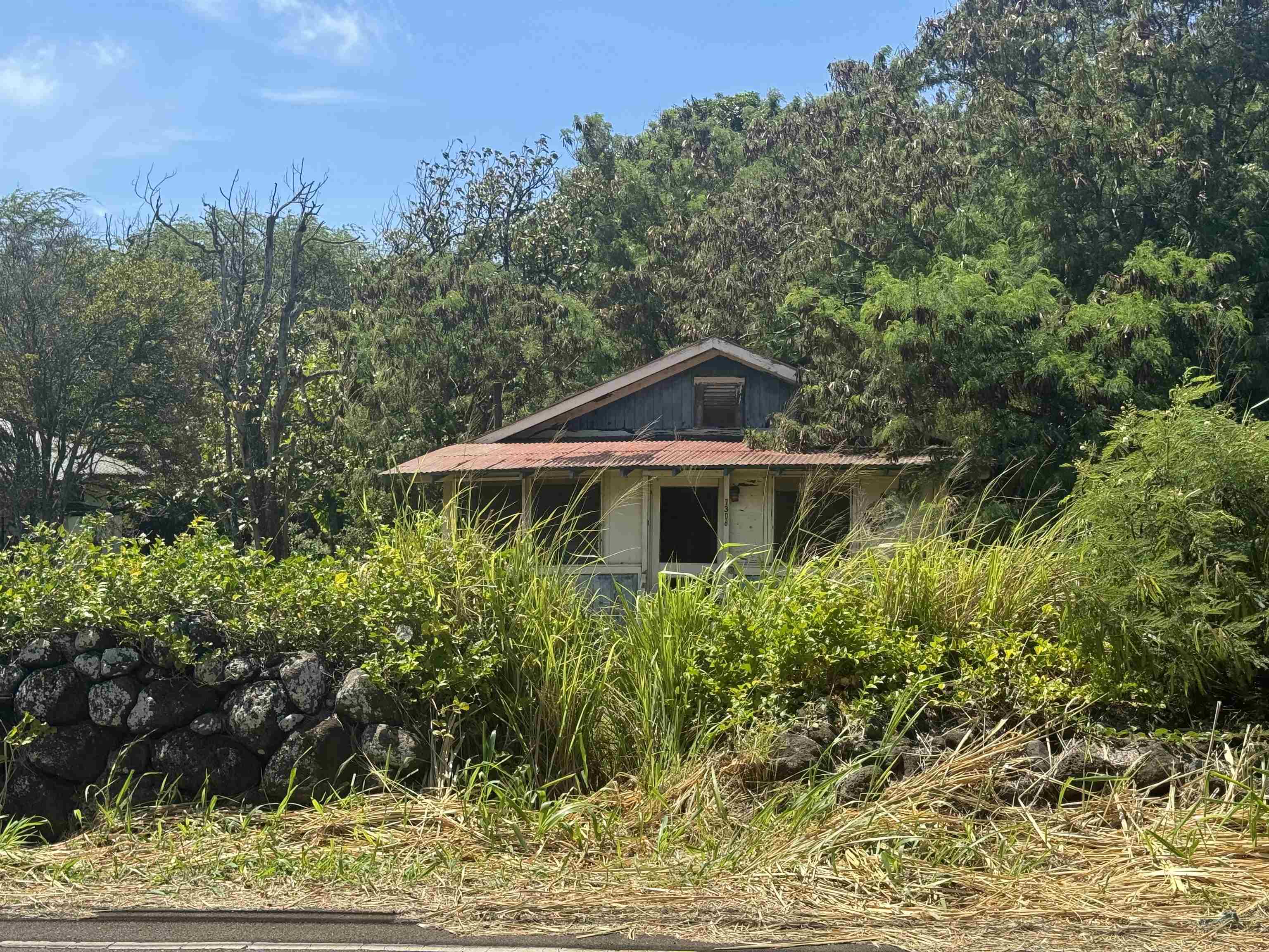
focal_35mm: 48
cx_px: 634
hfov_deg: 39.7
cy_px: 476
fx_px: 1760
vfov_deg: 30.3
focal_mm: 6.76
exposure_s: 1/2959
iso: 64
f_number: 1.78
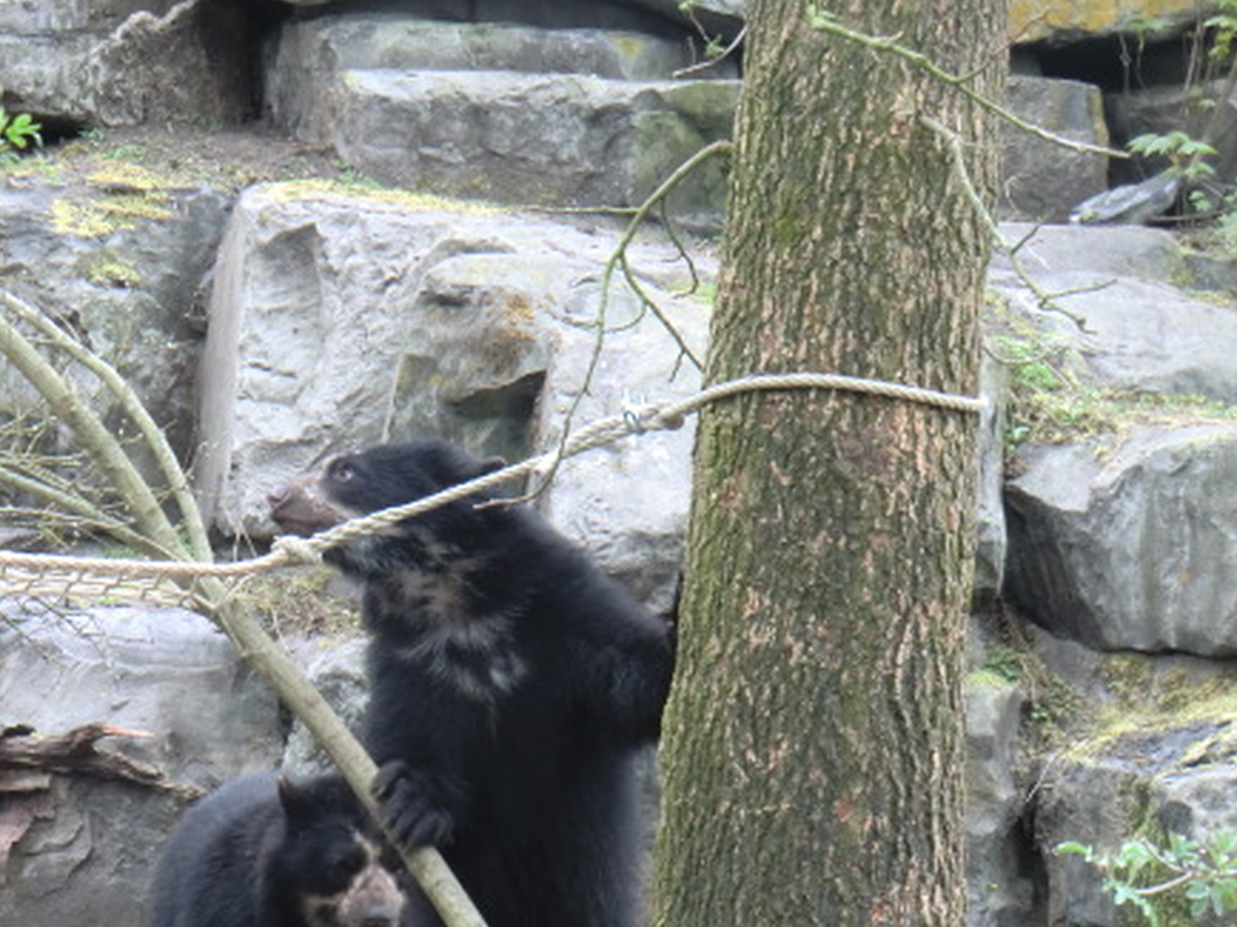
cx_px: 359
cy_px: 665
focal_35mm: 155
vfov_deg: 9.6
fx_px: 5536
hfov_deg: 12.7
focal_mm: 18.8
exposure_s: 1/100
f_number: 5
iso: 250
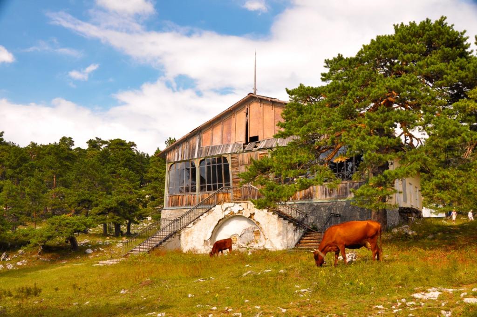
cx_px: 238
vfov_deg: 39.9
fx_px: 437
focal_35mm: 33
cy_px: 158
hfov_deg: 57.3
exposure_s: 1/160
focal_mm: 22
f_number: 10
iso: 400
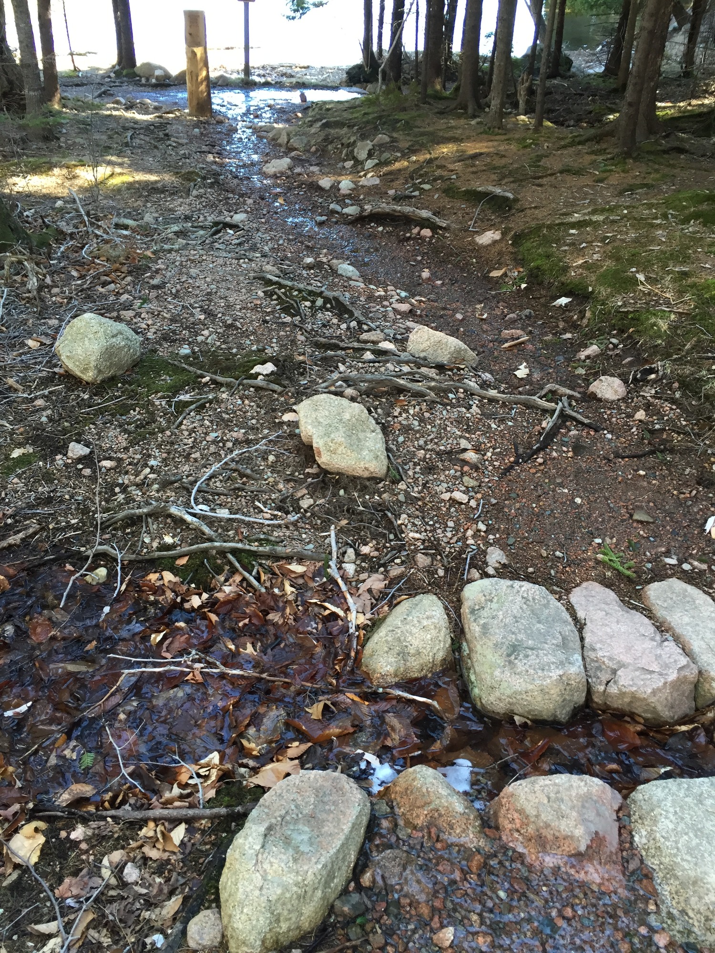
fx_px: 799
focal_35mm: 29
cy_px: 476
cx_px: 358
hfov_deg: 48.2
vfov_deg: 61.7
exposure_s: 1/30
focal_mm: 4.15
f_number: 2.2
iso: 32
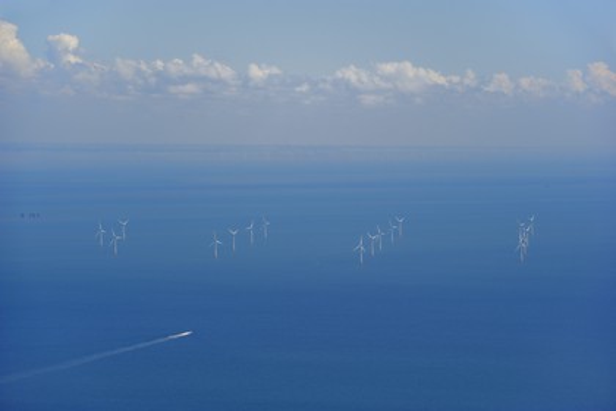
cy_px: 206
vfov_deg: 6.9
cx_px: 308
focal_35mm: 200
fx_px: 3422
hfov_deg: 10.3
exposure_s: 1/1000
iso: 400
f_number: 8
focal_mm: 200
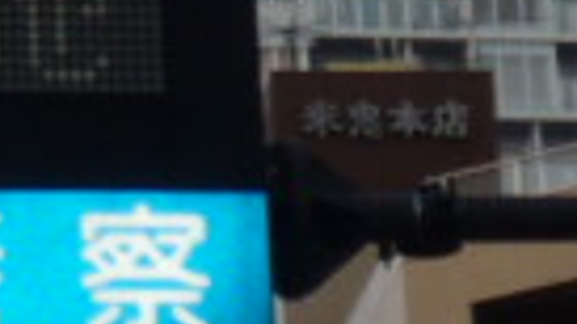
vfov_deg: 3.0
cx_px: -362
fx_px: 6165
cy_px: -299
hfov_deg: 5.3
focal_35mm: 403
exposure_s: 1/40
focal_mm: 7.8
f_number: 4.3
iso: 100
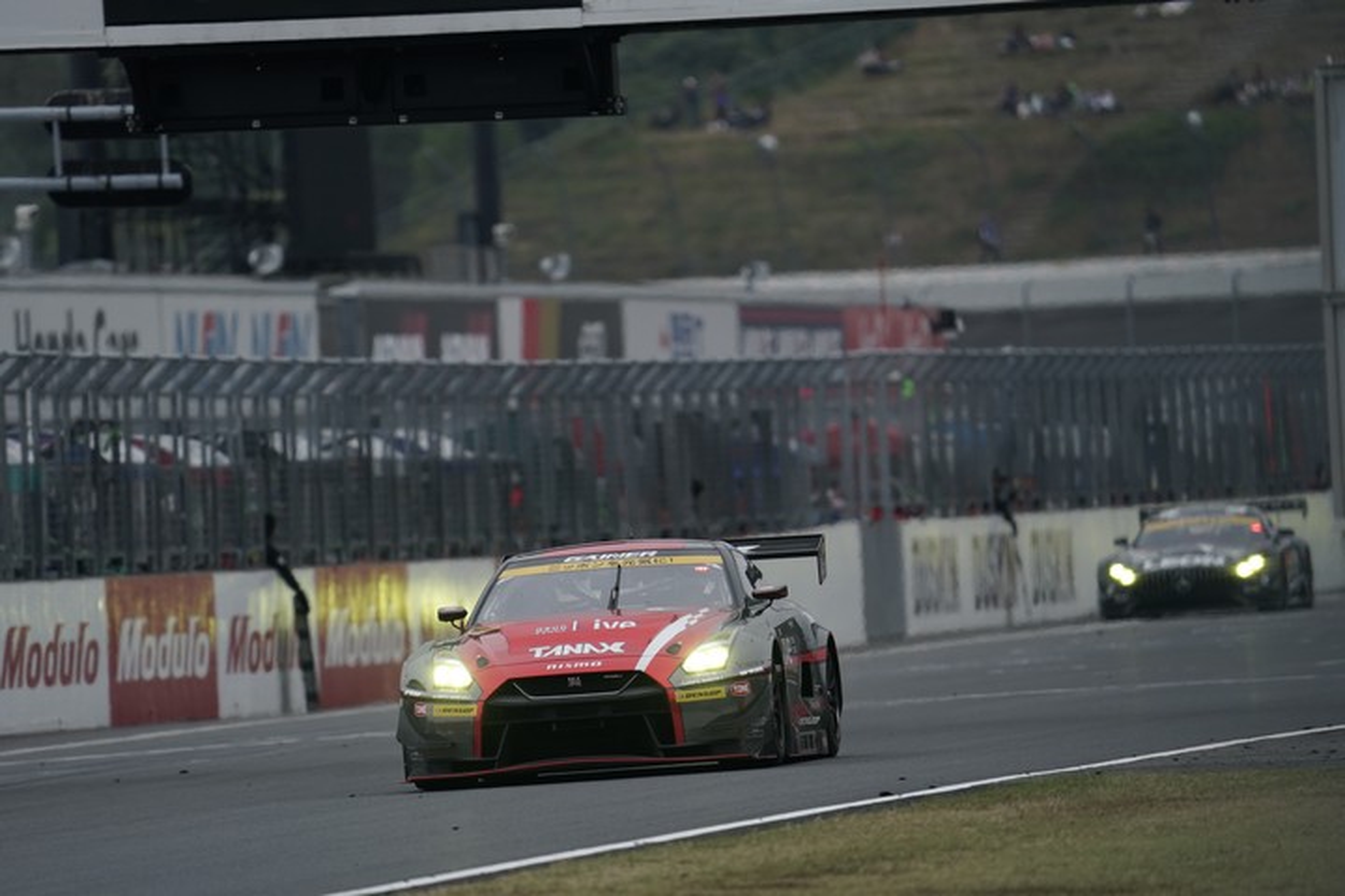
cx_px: 672
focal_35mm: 600
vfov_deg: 2.3
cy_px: 448
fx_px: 22415
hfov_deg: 3.4
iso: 800
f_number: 6.3
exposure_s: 1/800
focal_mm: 600
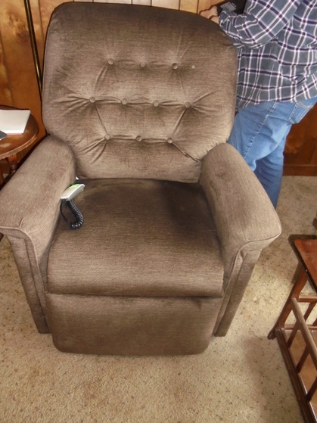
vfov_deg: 65.3
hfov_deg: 51.3
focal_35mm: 27
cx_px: 158
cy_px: 213
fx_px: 330
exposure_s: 1/30
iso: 400
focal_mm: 4.6
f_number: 3.5
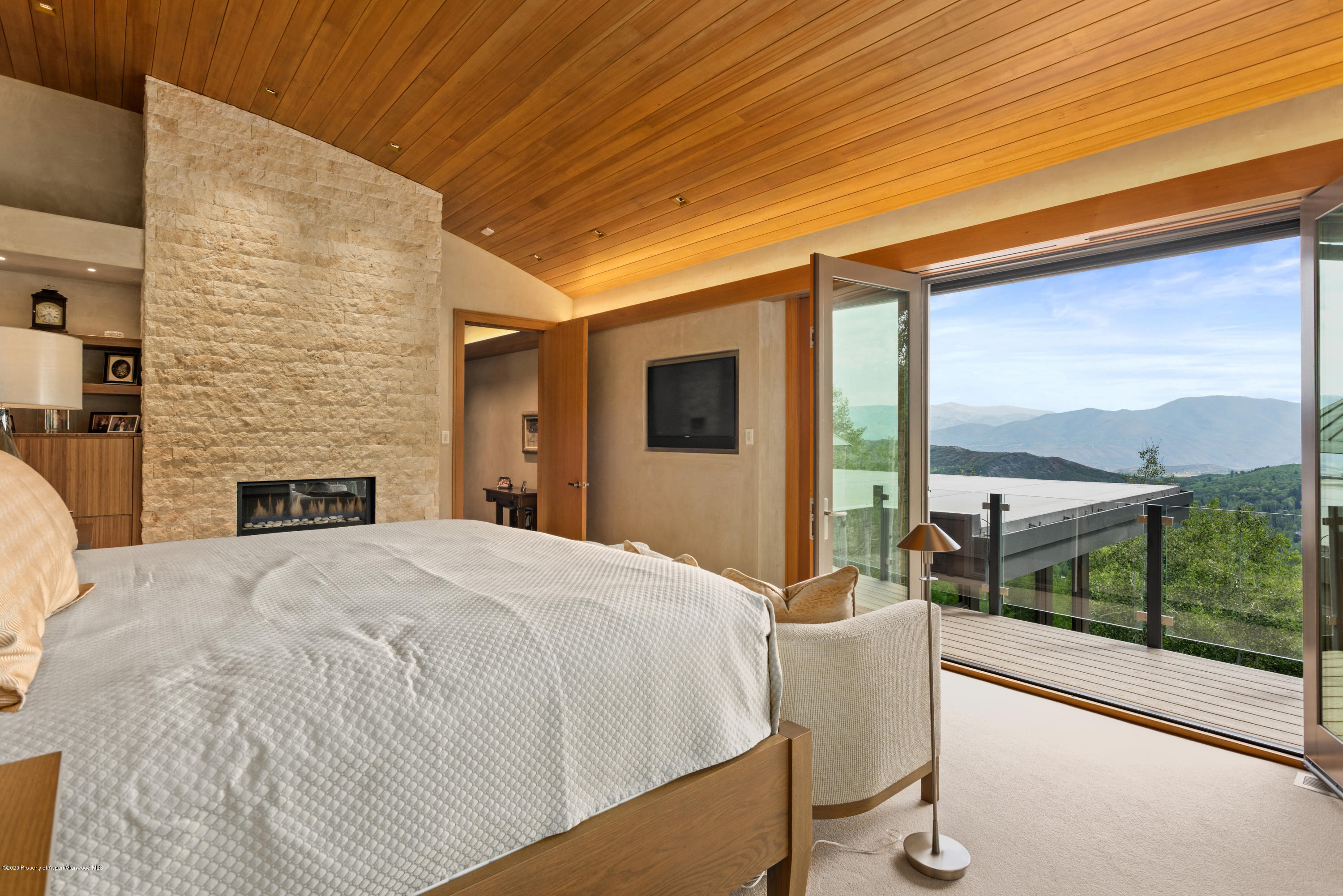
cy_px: 448
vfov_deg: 70.5
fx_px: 634
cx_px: 672
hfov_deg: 93.3
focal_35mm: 17
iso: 200
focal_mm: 17
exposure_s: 1/6
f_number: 8
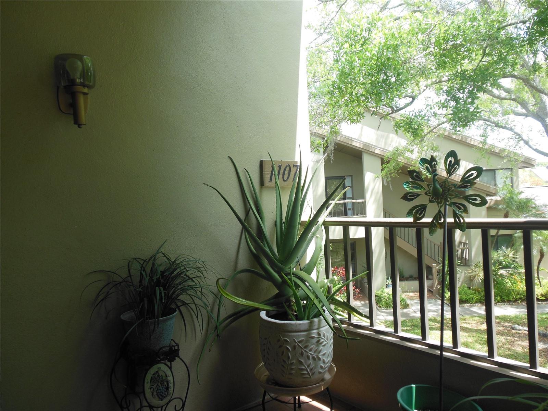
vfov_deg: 54.9
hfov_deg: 69.4
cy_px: 206
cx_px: 274
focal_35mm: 25
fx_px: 396
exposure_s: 1/200
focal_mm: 4.5
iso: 125
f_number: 3.2
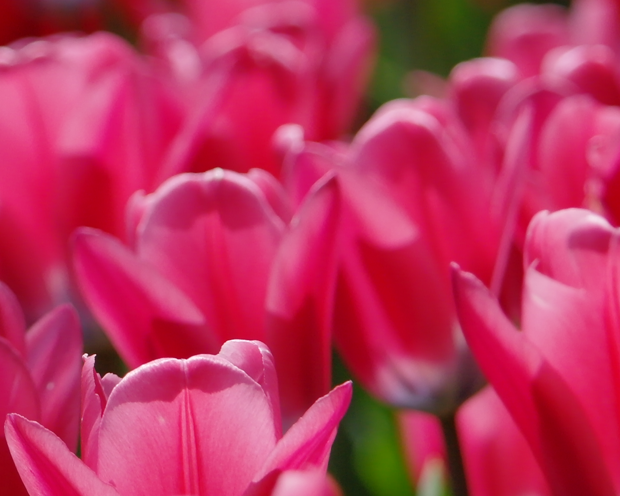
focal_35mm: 603
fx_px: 11064
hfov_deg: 3.2
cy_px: 108
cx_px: -289
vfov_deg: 2.6
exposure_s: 1/500
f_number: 5.6
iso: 200
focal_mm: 130
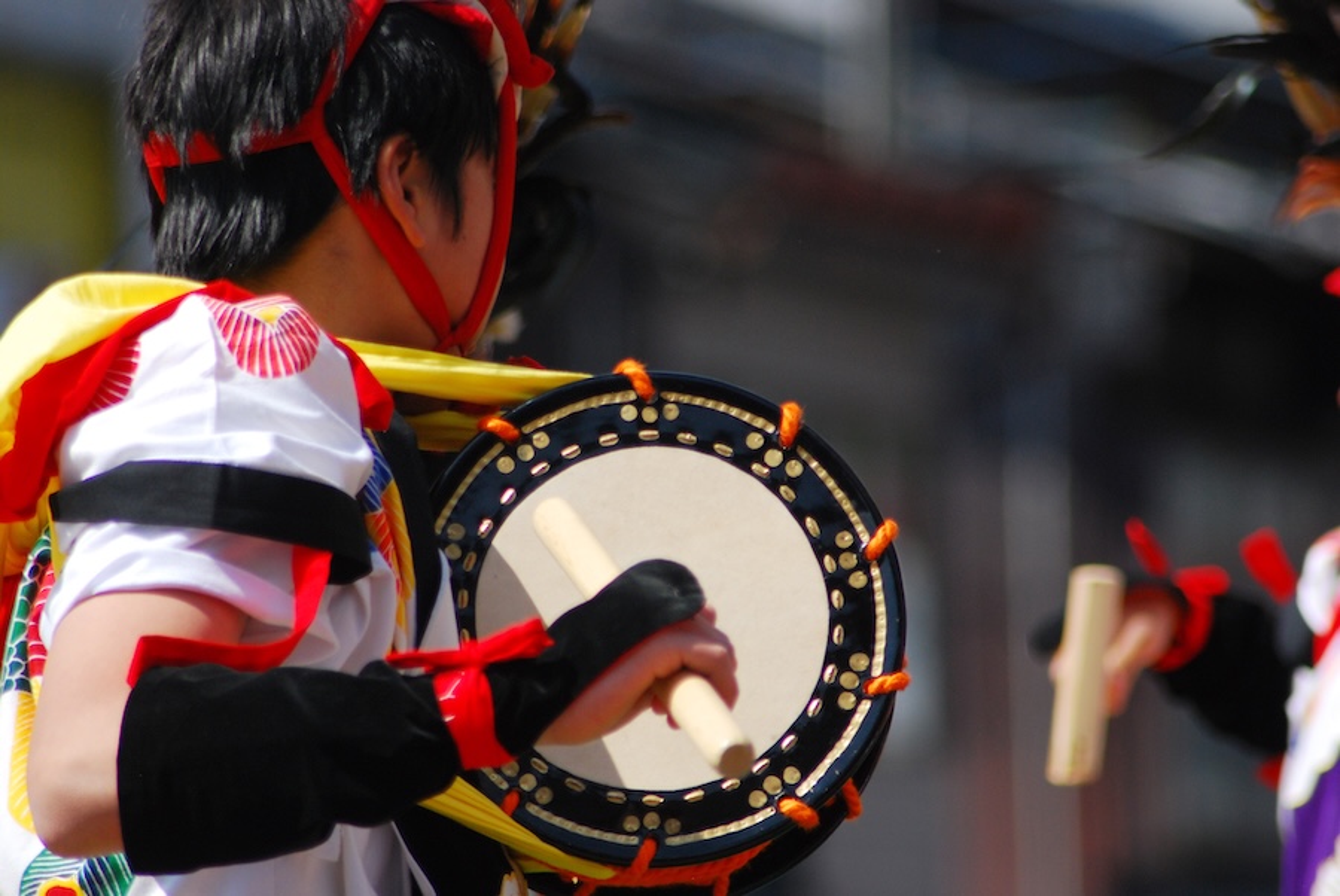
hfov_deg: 4.6
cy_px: 448
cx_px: 670
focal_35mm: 450
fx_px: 16766
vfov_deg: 3.1
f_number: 5.6
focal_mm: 300
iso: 400
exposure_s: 1/1600
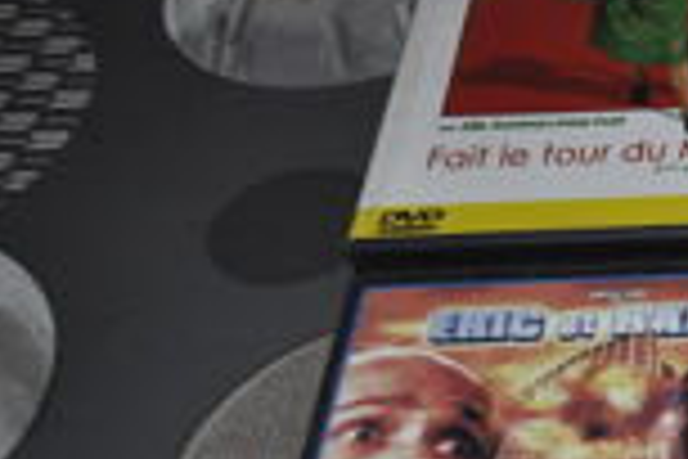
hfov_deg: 19.0
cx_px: 1039
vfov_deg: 14.4
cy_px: 398
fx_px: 1796
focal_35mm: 94
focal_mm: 20
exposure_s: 1/60
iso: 220
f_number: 3.8
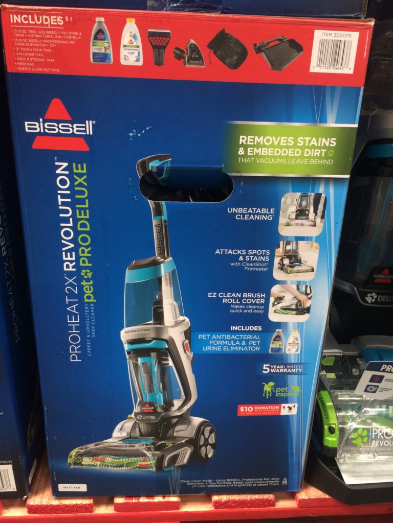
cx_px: 196
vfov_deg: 61.7
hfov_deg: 48.2
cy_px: 262
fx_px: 439
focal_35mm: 29
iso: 80
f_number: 2.2
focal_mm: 4.15
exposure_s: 1/30
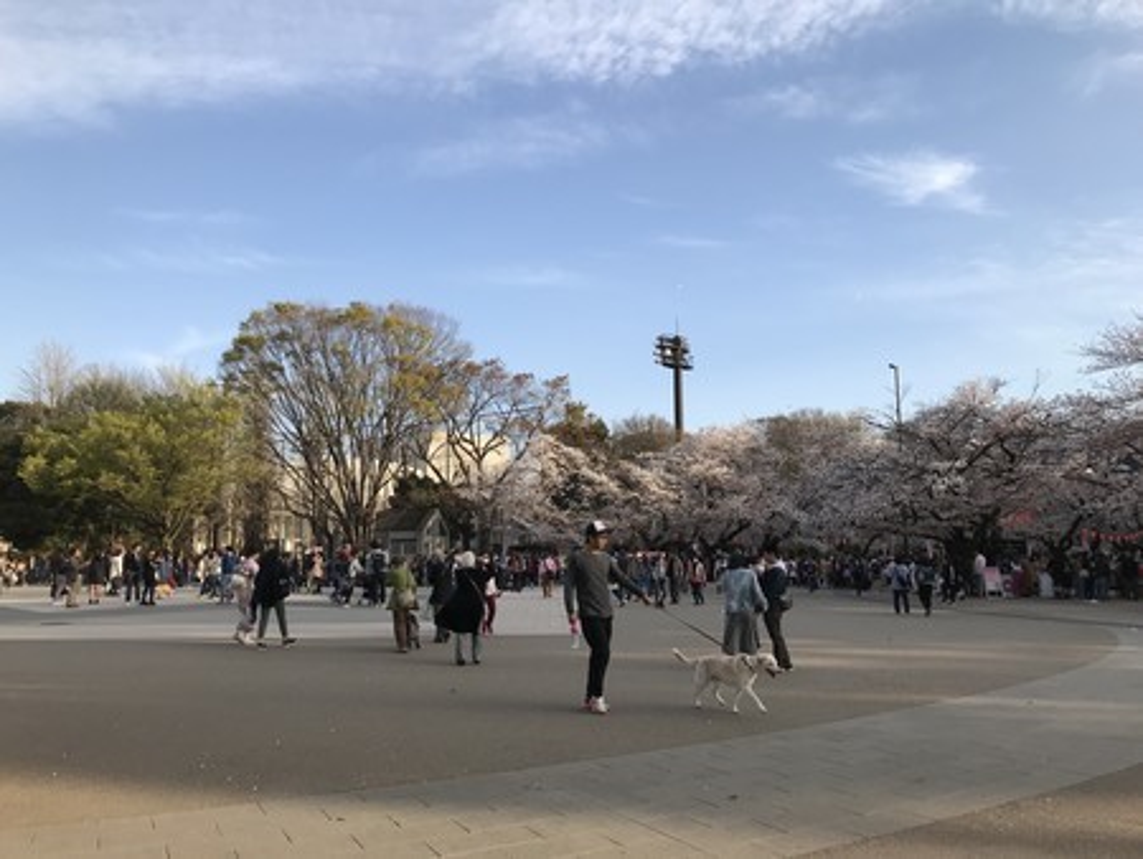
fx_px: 925
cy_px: 430
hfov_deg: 63.4
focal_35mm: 28
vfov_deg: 49.8
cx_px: 572
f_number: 1.8
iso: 20
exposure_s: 1/977
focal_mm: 3.99
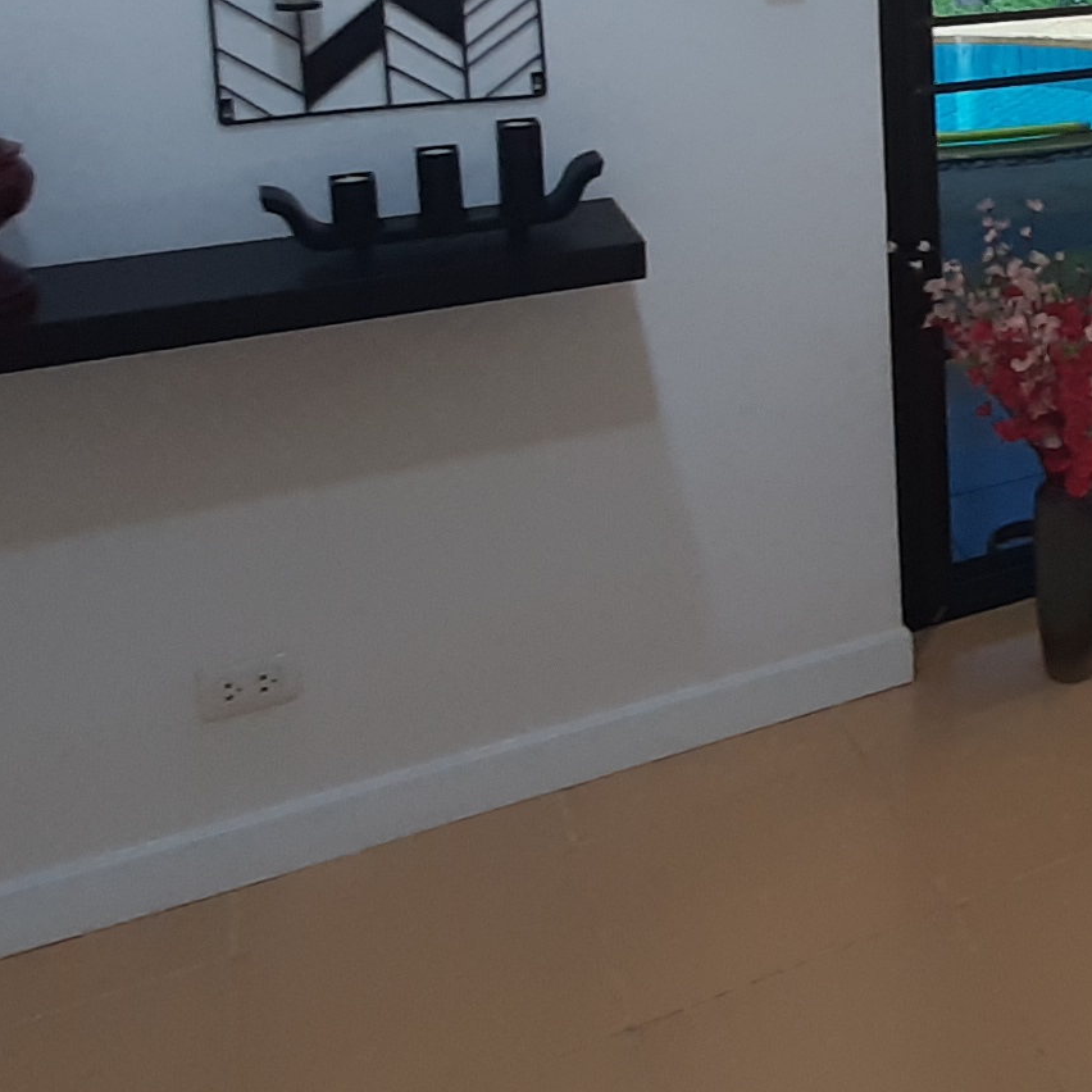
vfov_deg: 35.3
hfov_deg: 31.6
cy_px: 46
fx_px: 1570
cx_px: 1330
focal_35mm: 44
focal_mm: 1.42
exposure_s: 1/50
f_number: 2.2
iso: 80
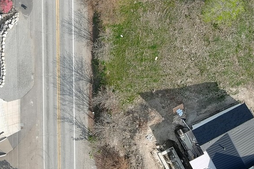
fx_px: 607
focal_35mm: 86
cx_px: 116
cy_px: 13
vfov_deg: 15.7
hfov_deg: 23.6
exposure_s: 1/800
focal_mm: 10.57
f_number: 2.8
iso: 100
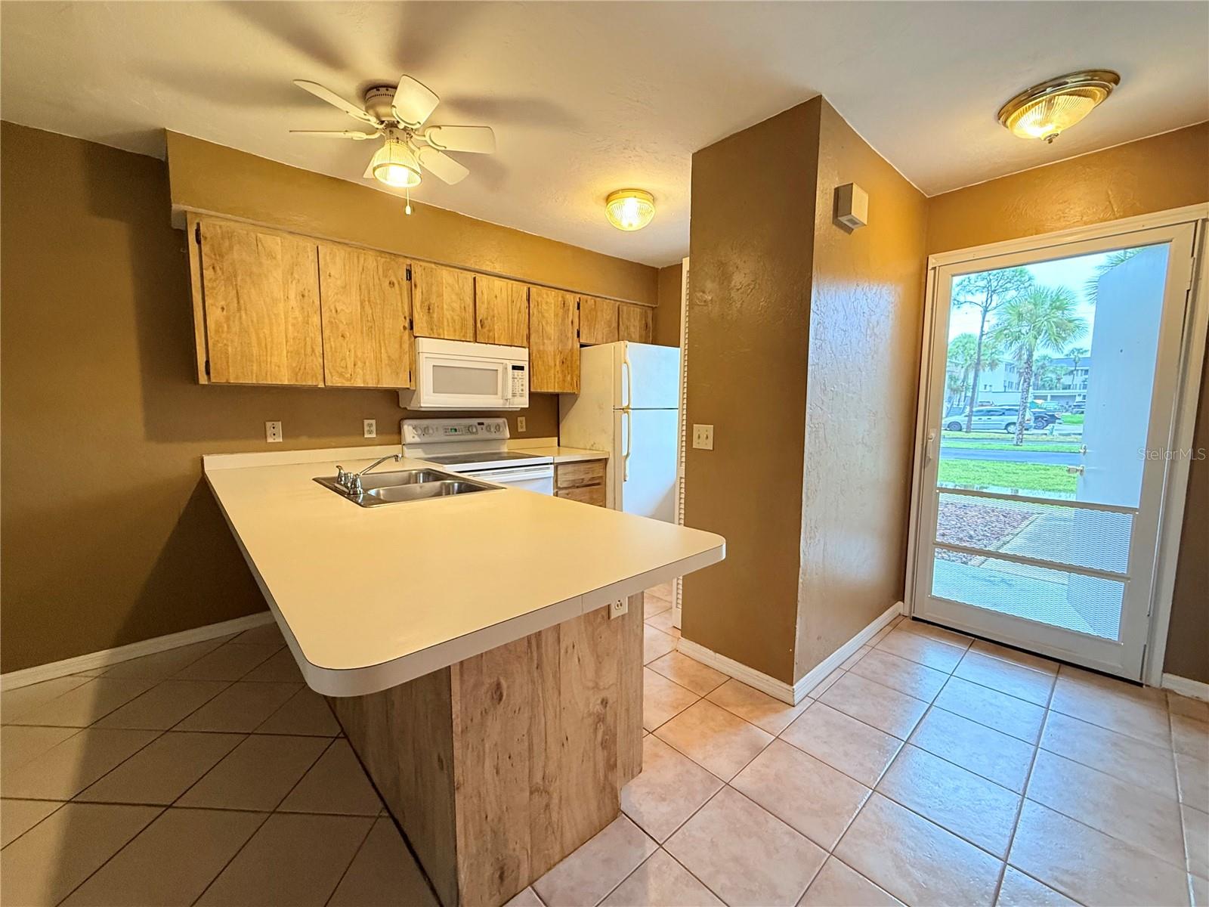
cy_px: 454
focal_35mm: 14
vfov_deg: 85.7
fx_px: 489
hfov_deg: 102.1
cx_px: 604
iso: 250
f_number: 2.2
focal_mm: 2.22
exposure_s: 1/60
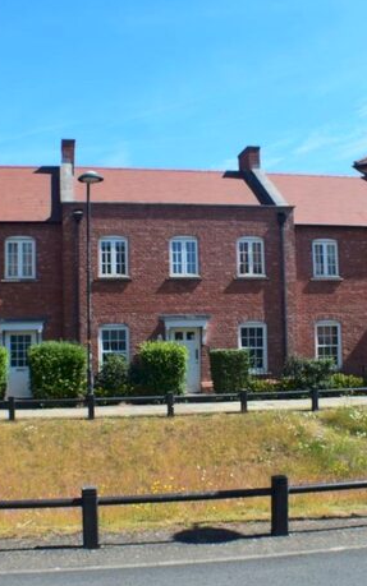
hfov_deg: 23.1
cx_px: 203
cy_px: 294
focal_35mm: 56
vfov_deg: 36.3
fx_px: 896
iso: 400
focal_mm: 24
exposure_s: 1/320
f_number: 10
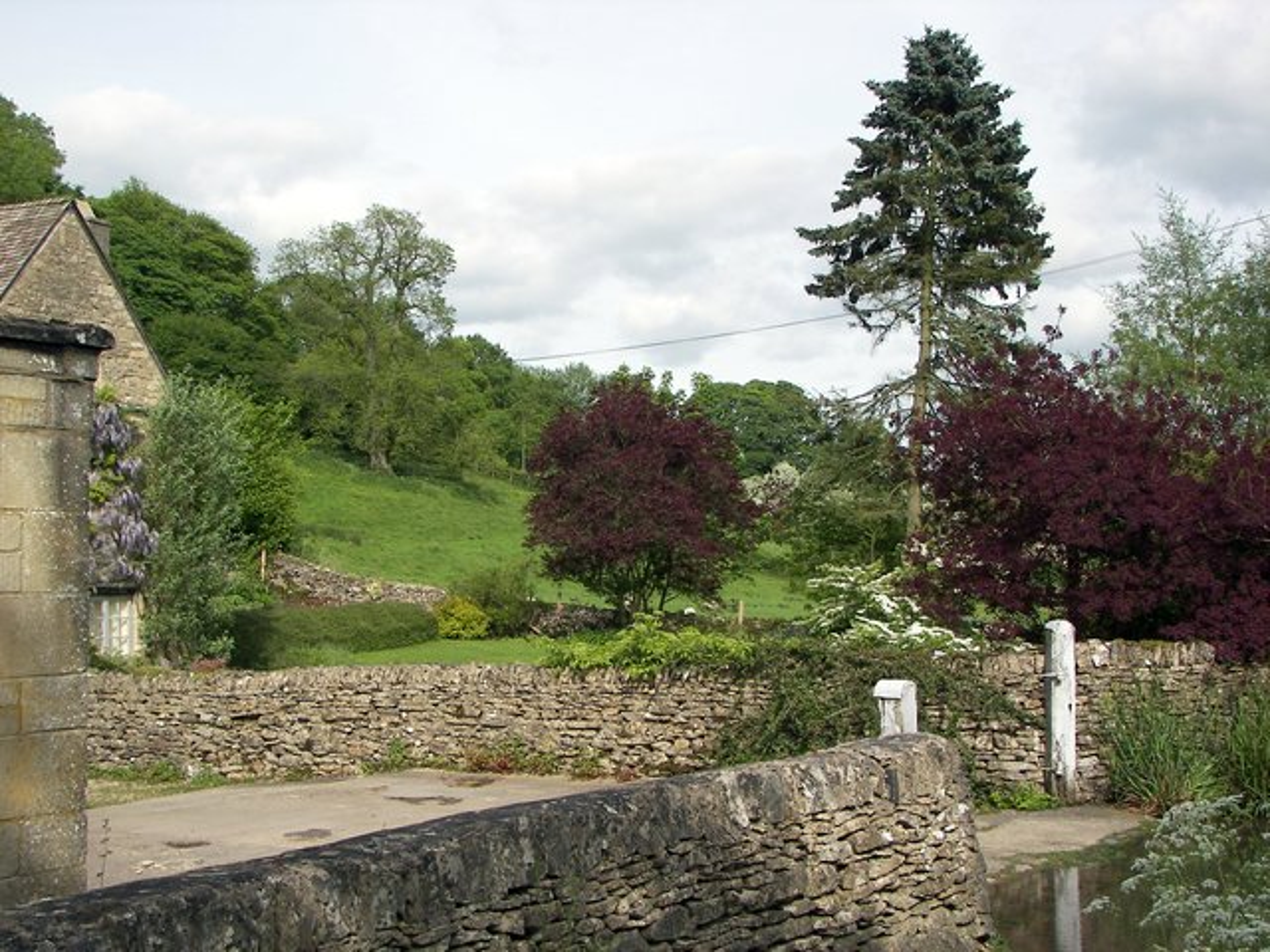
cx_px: 635
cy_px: 476
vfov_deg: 30.3
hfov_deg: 39.7
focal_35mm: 48
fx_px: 1761
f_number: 2.8
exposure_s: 1/640
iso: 50
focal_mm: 8
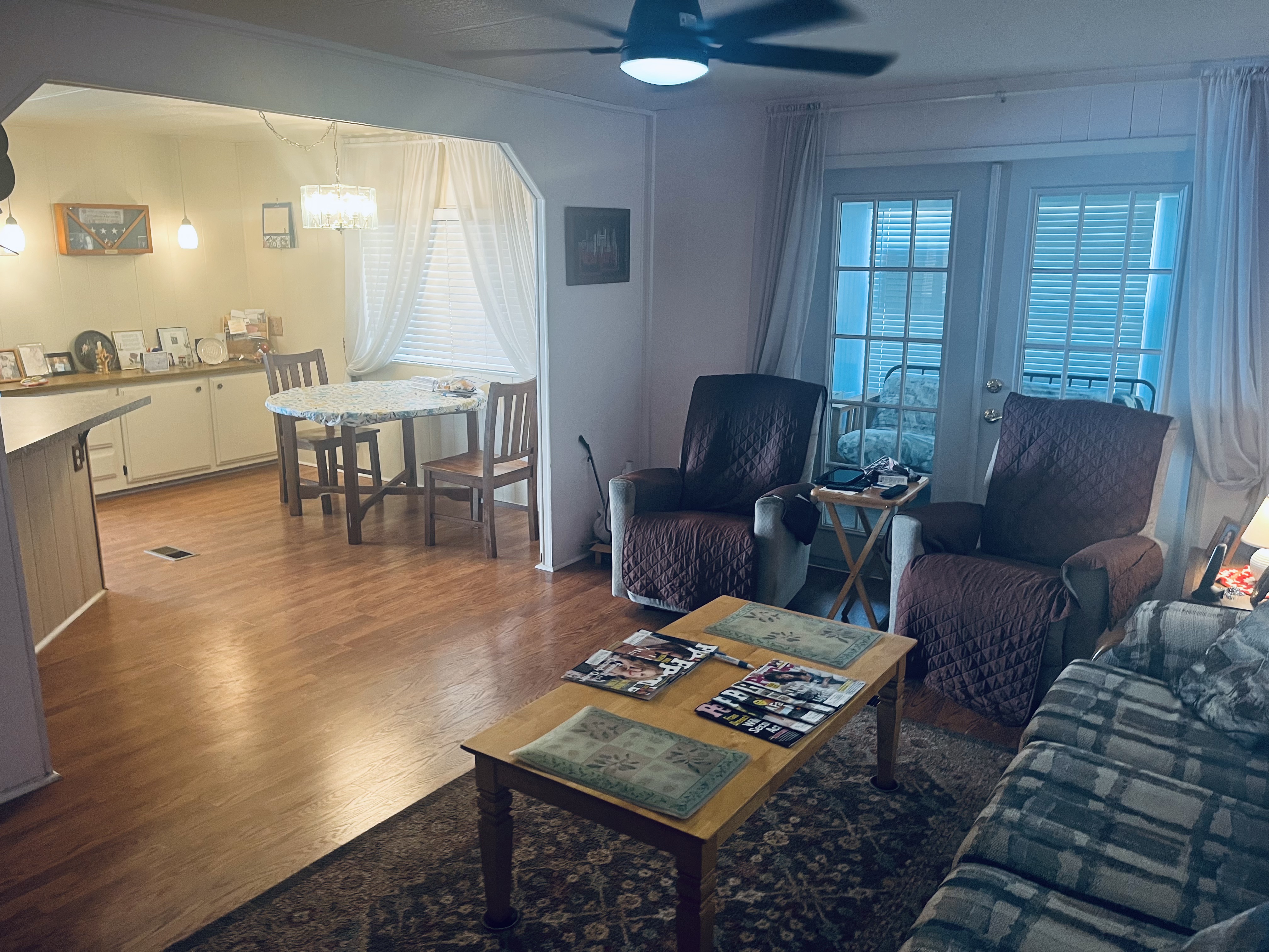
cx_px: 634
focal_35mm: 26
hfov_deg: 67.3
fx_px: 953
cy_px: 476
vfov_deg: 53.1
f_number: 1.6
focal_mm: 5.1
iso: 100
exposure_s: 1/60
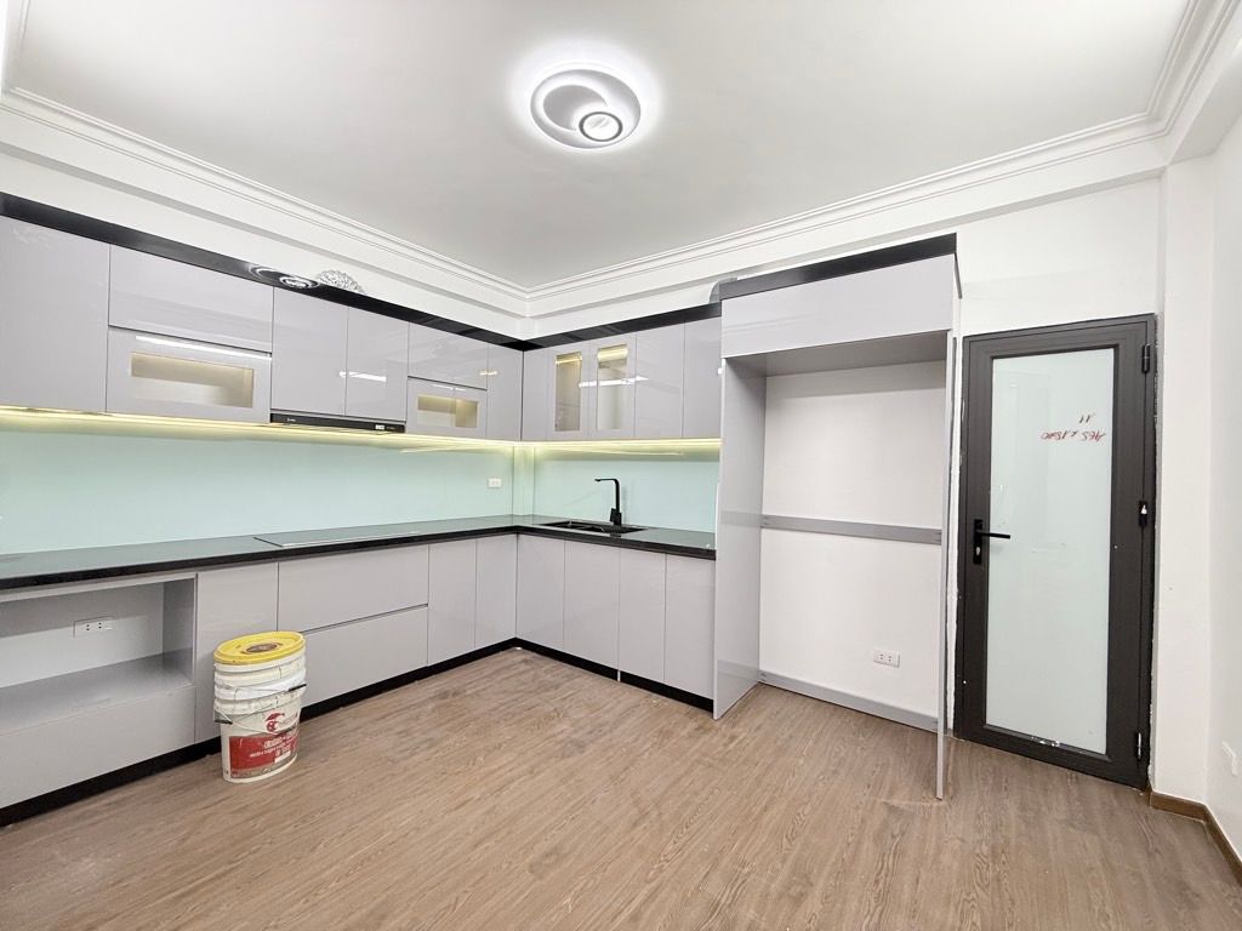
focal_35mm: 14
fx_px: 502
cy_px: 466
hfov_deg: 102.1
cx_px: 621
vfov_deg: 85.7
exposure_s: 1/100
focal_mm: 2.22
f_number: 2.2
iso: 125
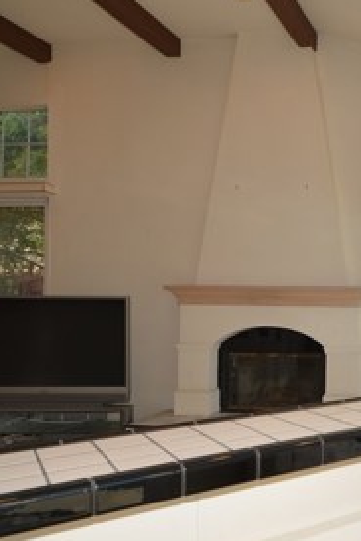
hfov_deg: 32.7
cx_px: 408
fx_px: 526
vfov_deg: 54.1
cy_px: 316
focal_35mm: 35
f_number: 5.6
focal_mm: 10
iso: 140
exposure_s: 1/125
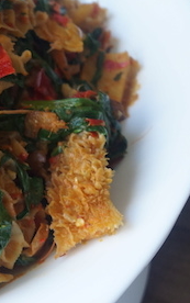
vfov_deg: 14.0
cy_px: 92
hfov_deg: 8.6
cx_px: -105
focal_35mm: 149
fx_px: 1233
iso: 800
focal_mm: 45
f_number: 5
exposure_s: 1/100
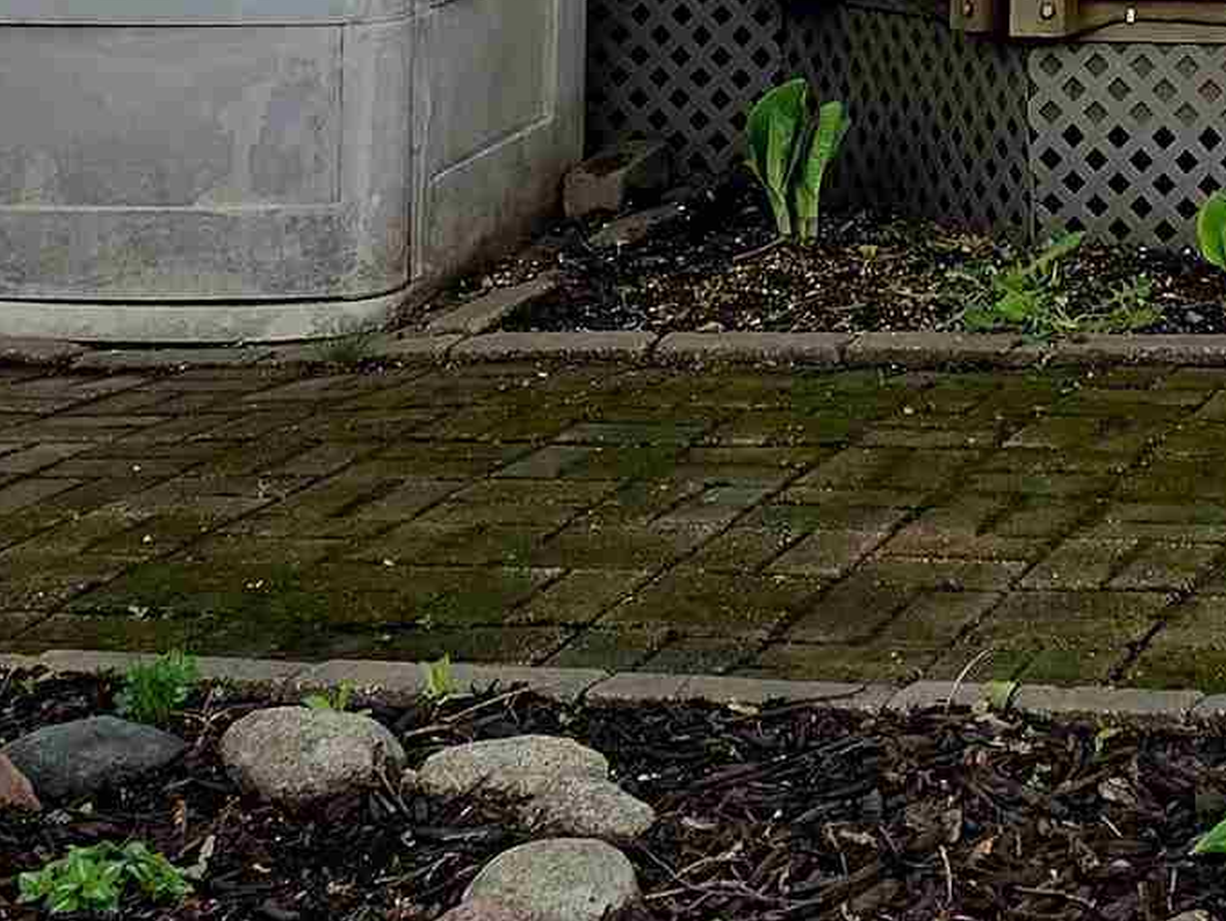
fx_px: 3685
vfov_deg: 13.1
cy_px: -650
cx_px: 1542
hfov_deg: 17.8
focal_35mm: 104
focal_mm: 6.3
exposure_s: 1/3333
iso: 80
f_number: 1.7
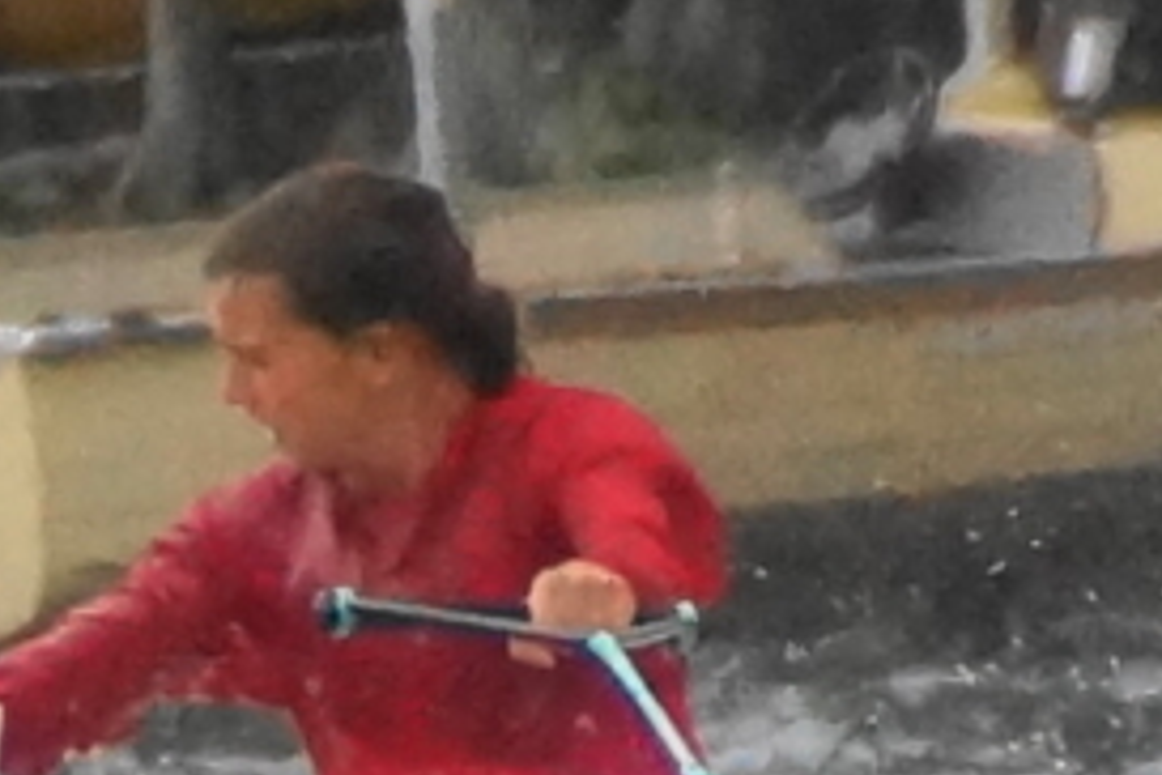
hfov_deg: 1.5
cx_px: -13
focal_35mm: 1373
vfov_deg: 1.0
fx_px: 44314
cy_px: 967
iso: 1600
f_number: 6.3
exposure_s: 1/400
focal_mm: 250
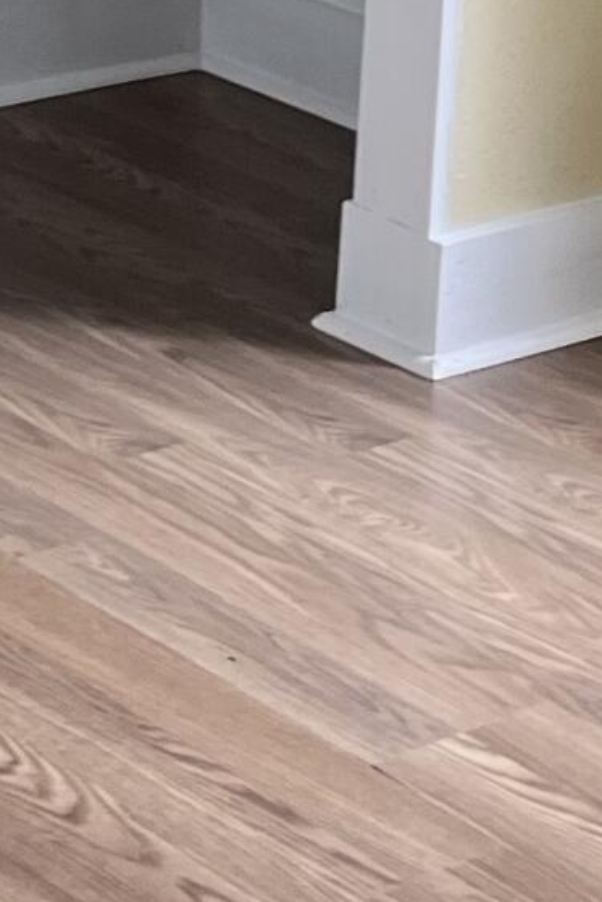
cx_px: 18
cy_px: -725
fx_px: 3635
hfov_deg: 9.4
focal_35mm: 145
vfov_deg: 12.8
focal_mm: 5.1
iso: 100
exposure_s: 1/122
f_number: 1.6
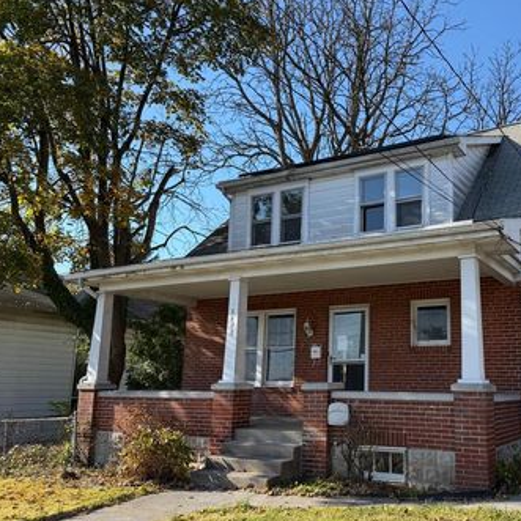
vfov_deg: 51.0
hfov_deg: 49.3
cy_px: 287
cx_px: 382
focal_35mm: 32
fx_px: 545
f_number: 1.78
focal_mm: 6.76
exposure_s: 1/1949
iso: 80
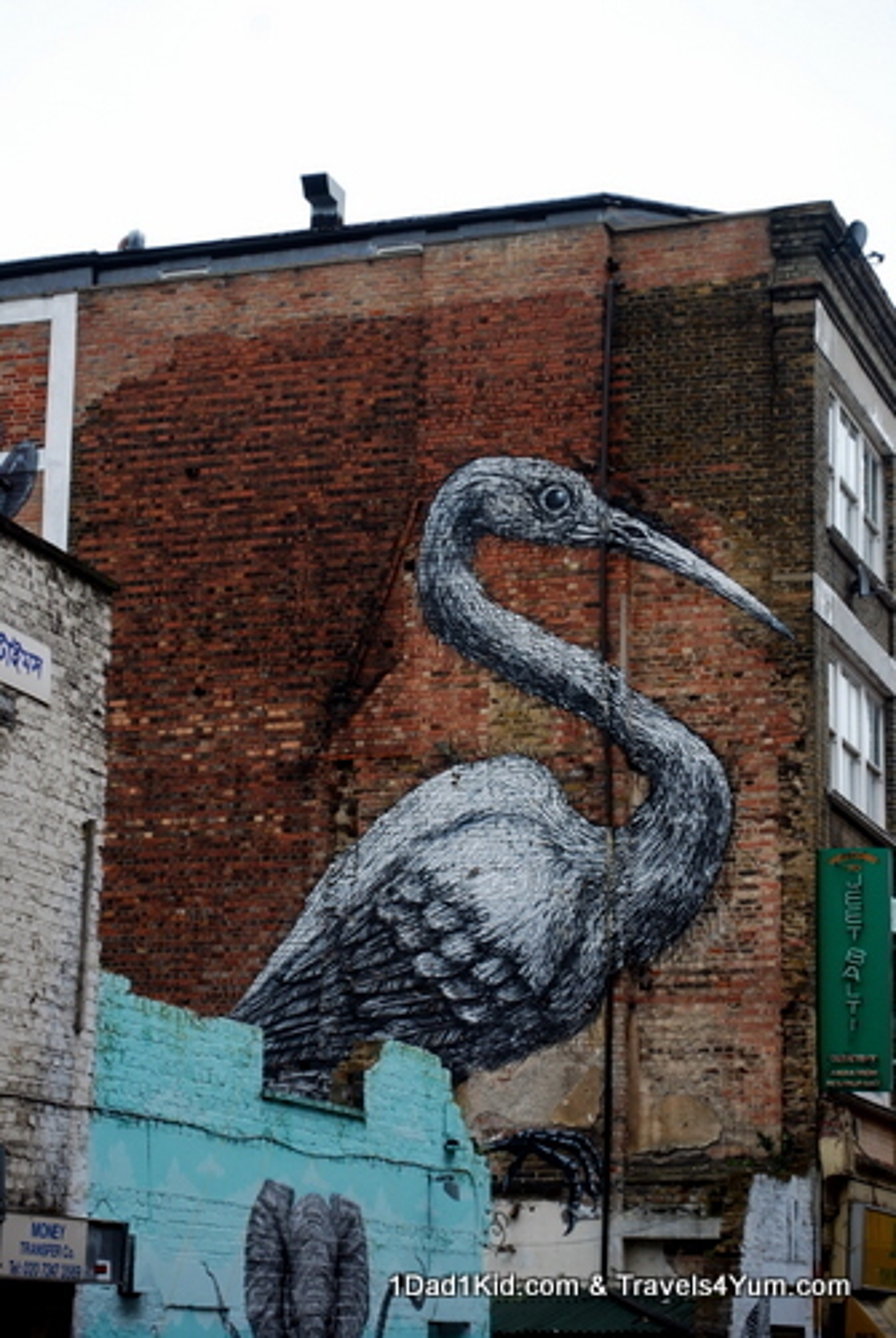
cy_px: 669
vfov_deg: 24.6
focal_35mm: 82
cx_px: 448
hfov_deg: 16.6
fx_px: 3069
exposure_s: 1/125
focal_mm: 55
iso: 100
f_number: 5.6
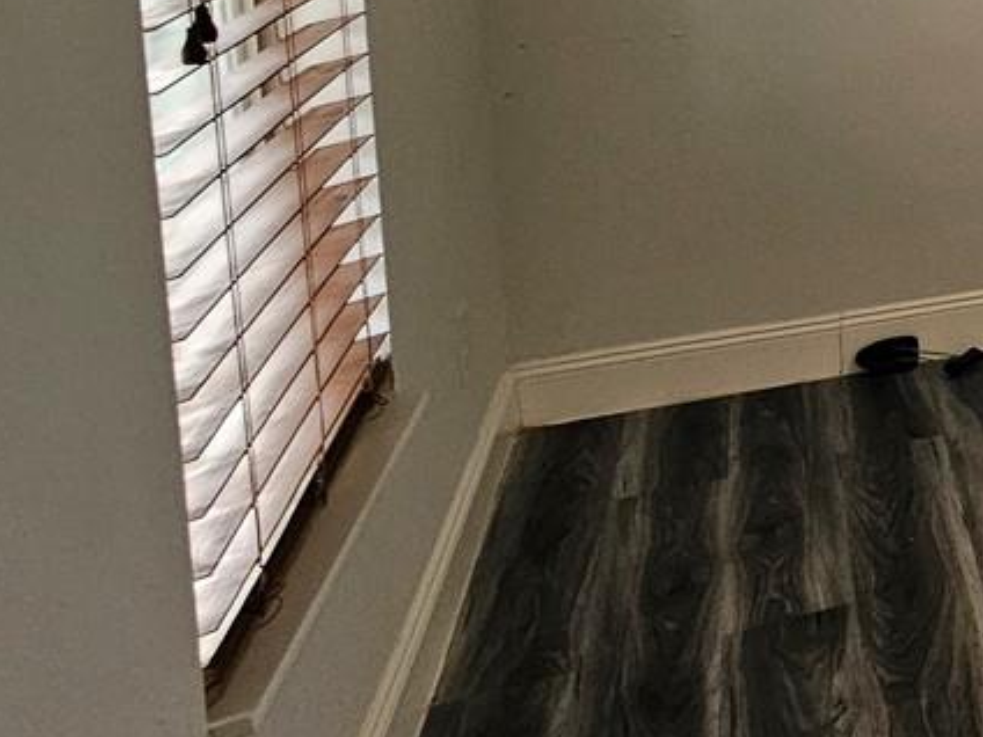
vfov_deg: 27.4
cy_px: -56
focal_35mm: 49
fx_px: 1391
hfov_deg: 23.0
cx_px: 1730
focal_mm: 2.2
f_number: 2.2
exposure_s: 1/60
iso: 100
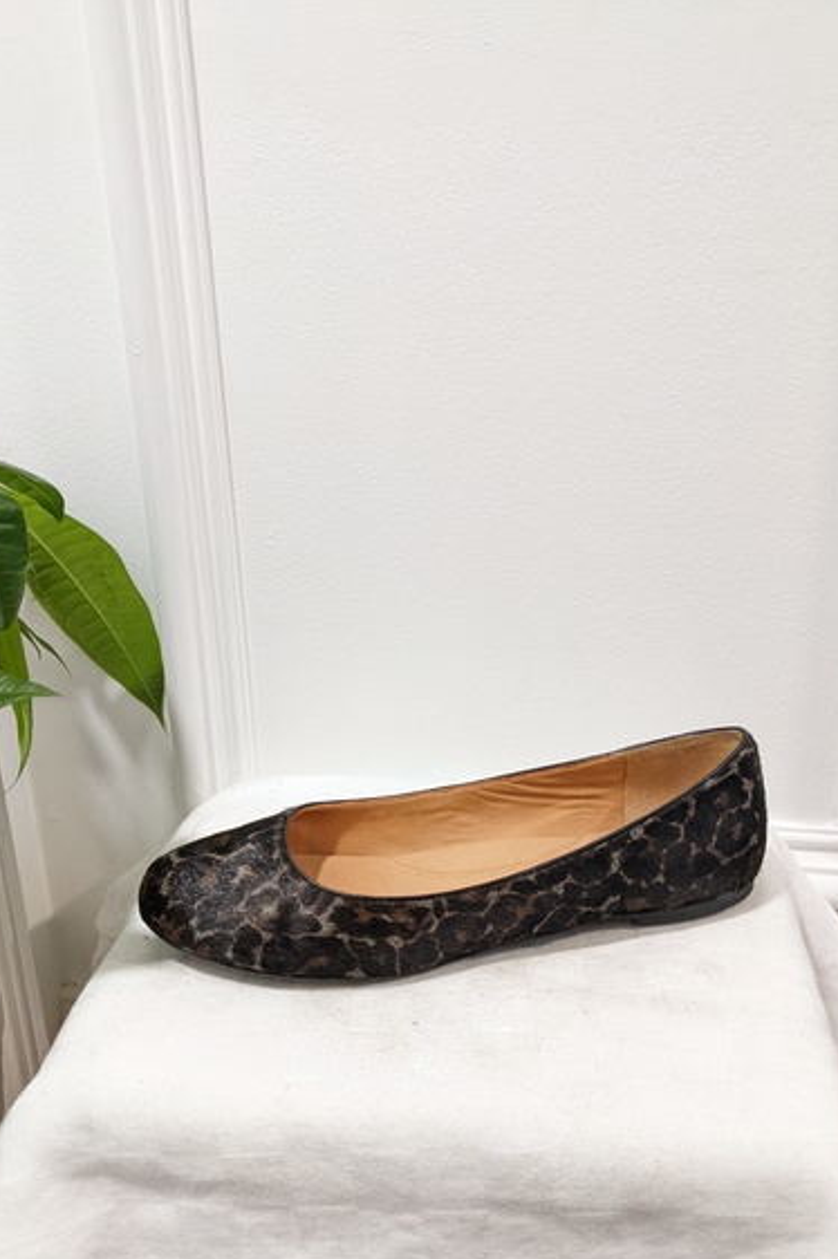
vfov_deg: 63.7
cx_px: 416
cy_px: 647
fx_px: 1014
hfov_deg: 44.9
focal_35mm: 29
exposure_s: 1/40
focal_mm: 4.38
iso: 381
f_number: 1.73
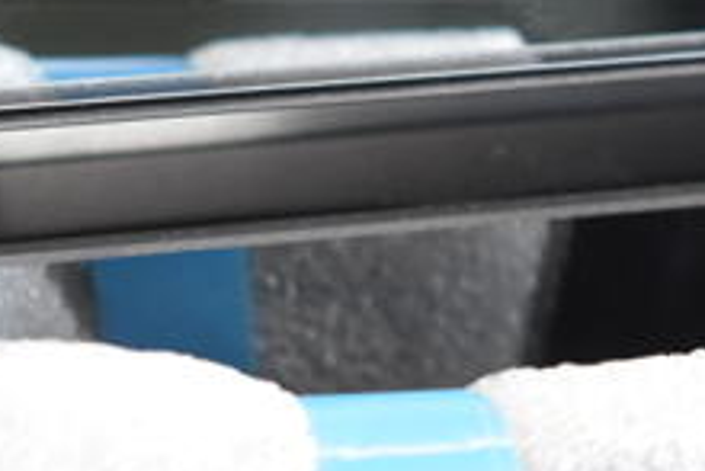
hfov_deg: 9.0
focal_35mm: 228
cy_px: -167
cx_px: 186
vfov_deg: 6.0
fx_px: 4475
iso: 2000
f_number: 5.6
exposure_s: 1/60
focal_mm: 55
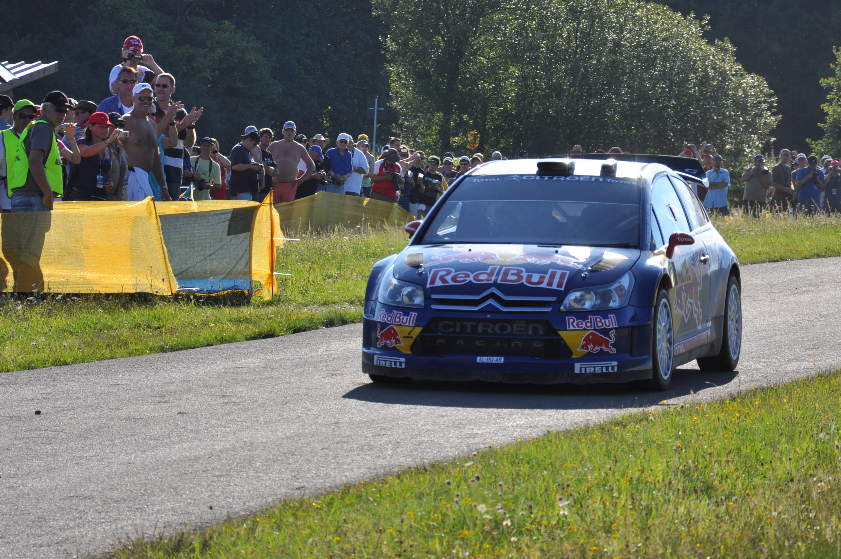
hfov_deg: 9.0
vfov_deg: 6.0
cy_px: 262
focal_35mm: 230
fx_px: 5360
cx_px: 468
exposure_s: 1/800
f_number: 7.1
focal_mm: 105
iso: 200
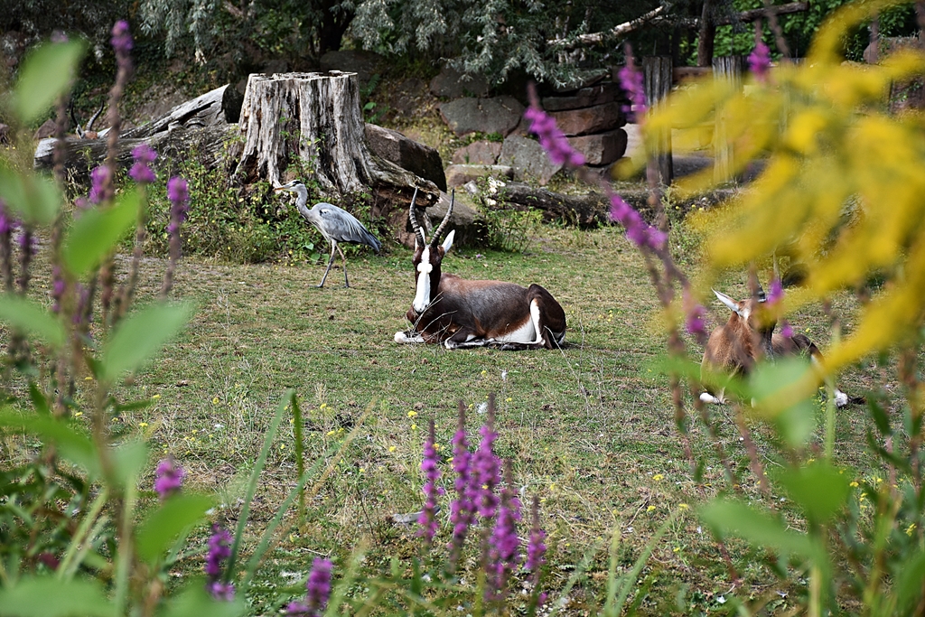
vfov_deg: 12.2
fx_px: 2891
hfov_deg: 18.2
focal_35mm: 112
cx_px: 462
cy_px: 308
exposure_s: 1/500
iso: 220
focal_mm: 75
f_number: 5.6
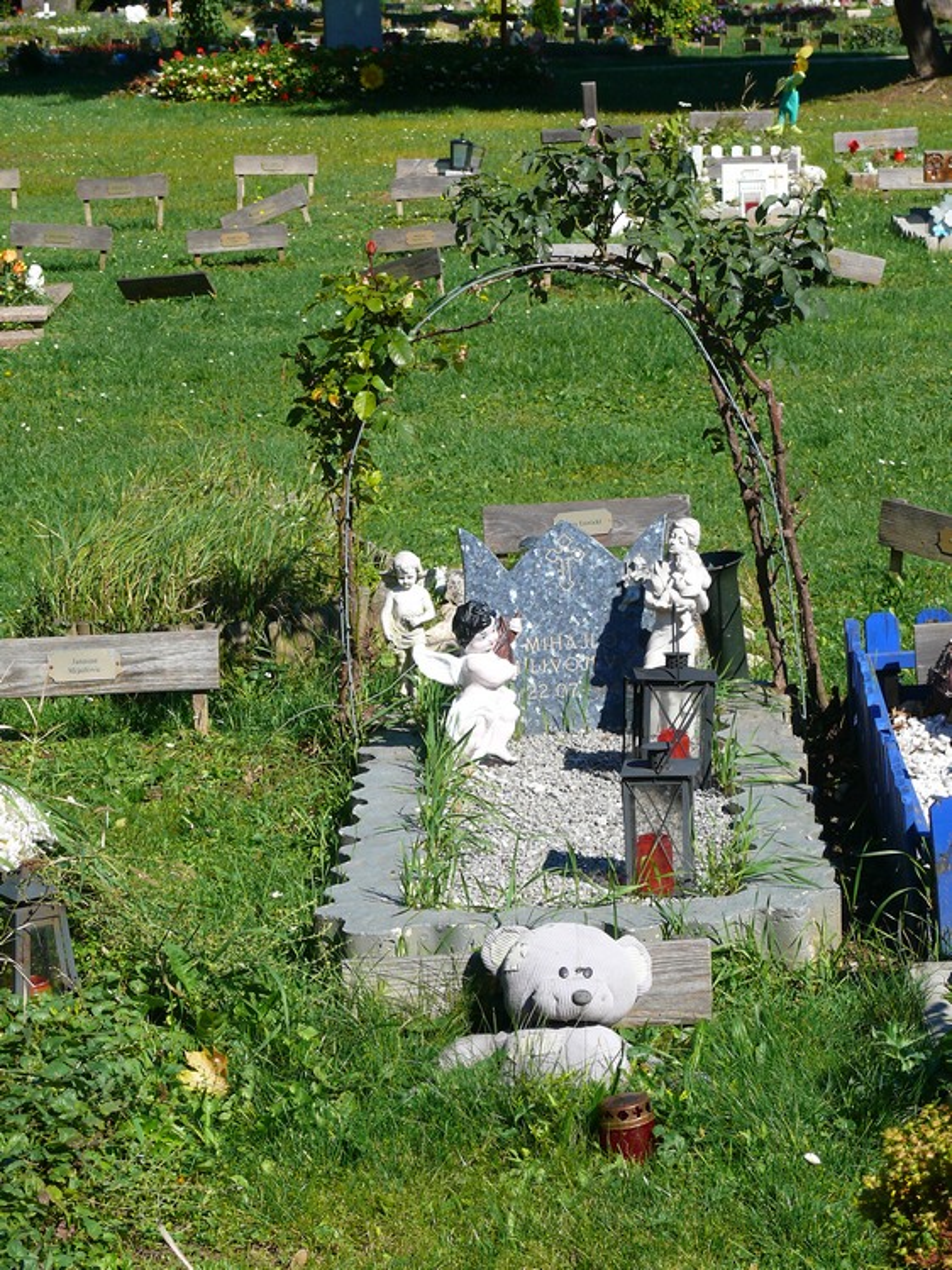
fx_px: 3706
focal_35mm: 101
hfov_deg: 14.6
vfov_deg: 19.5
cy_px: 635
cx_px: 476
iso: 100
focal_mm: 21.3
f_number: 4.5
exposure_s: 1/200
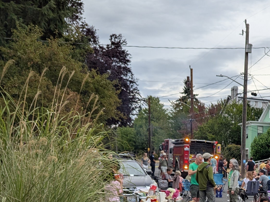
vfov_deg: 25.0
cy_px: 213
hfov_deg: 32.6
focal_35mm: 55
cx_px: 258
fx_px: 429
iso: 44
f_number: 1.85
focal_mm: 6.81
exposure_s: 1/394
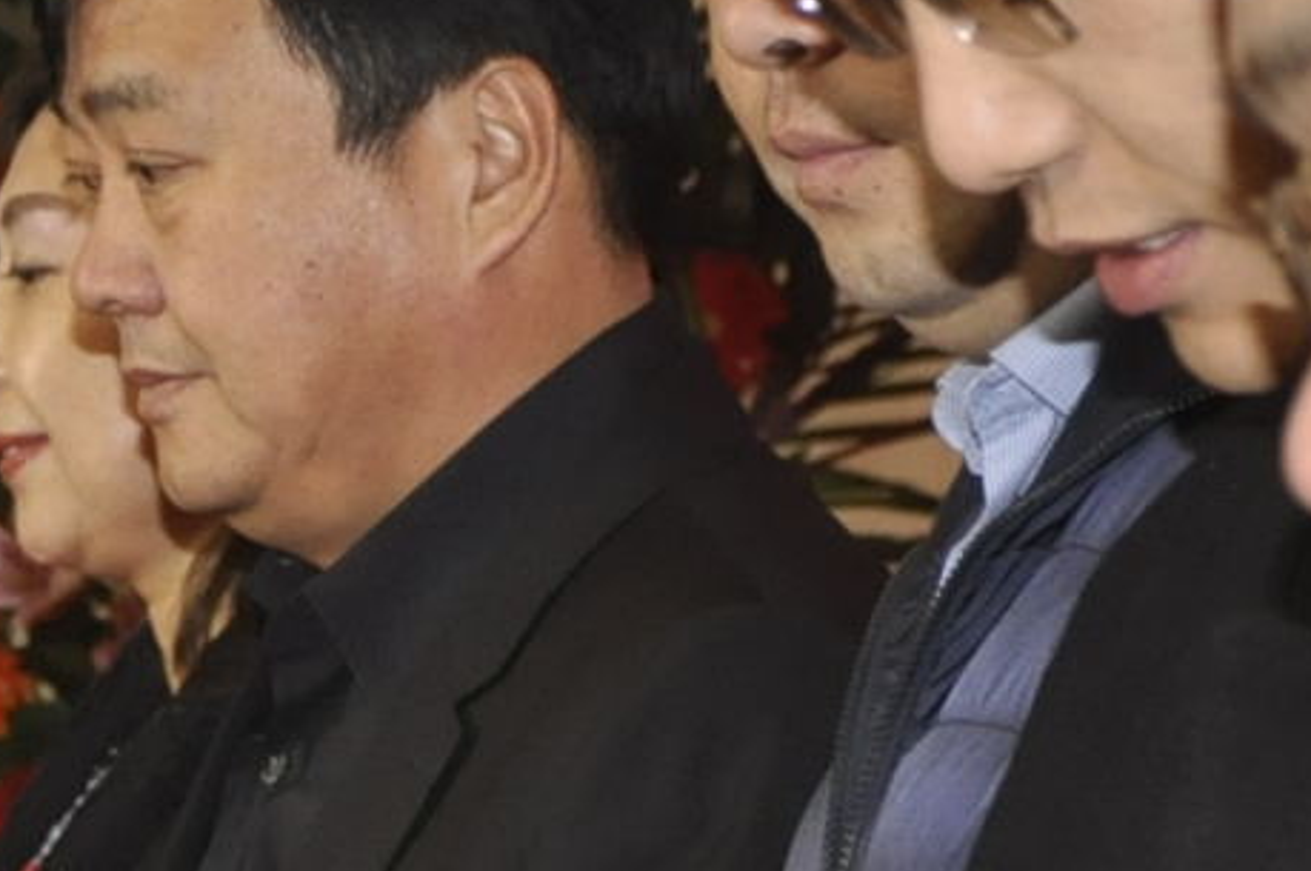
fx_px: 9676
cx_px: 94
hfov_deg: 7.7
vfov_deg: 5.1
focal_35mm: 266
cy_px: 1214
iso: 800
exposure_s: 1/60
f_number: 4.5
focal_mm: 38
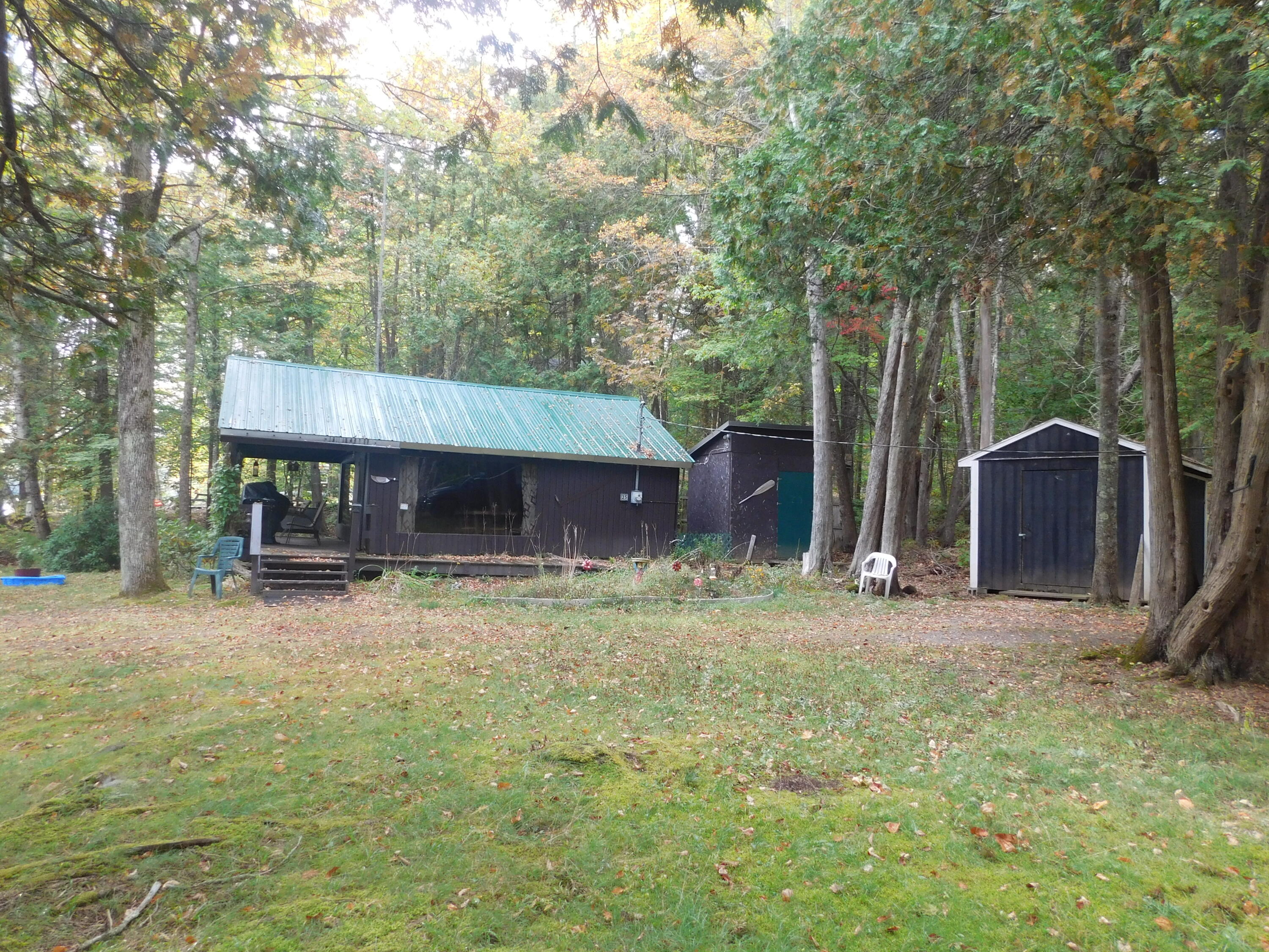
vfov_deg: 58.9
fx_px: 843
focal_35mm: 23
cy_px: 476
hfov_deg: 73.9
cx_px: 634
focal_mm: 4
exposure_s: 1/40
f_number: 3
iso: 125
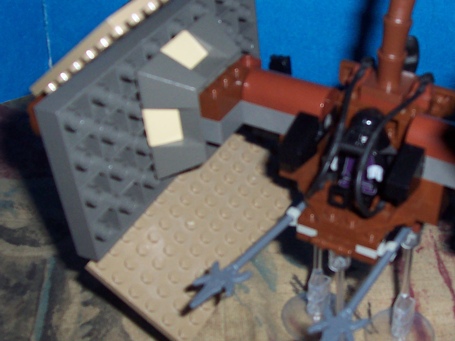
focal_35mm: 61
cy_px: 183
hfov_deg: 31.2
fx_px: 802
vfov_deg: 24.0
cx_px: 335
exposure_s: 1/60
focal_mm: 5.6
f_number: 2.8
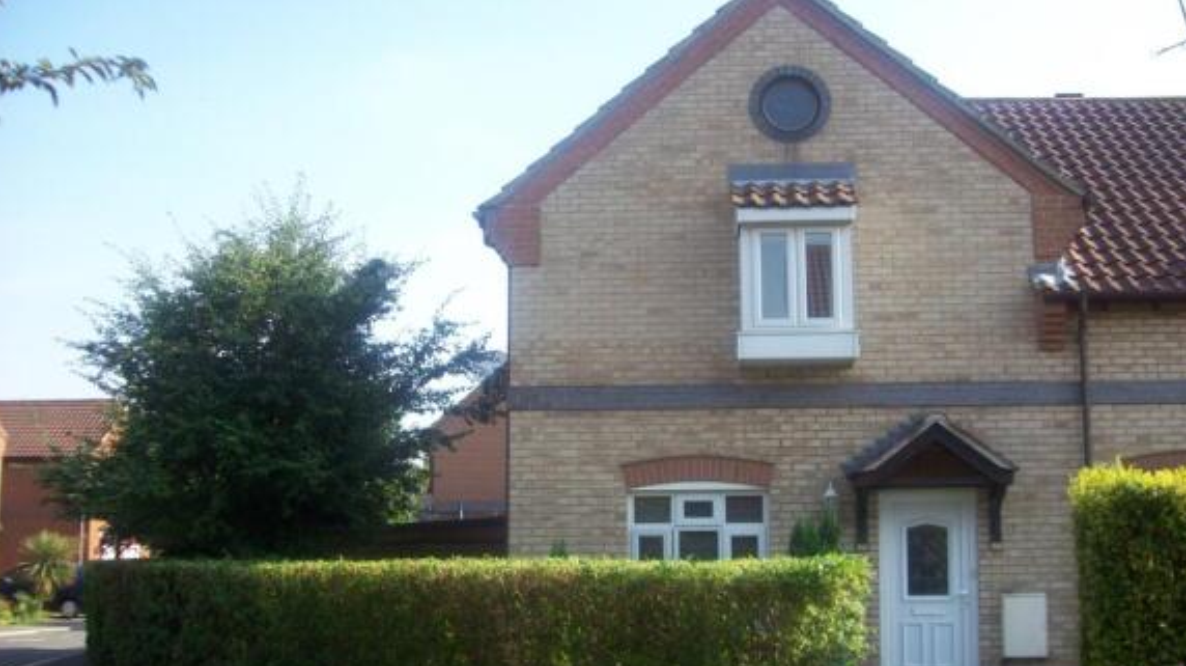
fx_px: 1257
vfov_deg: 29.6
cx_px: 588
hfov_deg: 50.5
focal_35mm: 40
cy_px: 383
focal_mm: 6
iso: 80
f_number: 2.7
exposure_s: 1/473
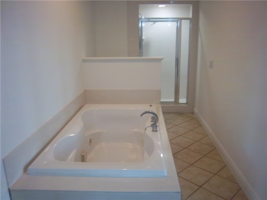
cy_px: 100
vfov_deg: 49.7
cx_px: 134
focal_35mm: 28
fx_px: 216
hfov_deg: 63.4
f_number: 3.5
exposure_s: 1/25
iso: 160
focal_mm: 5.1
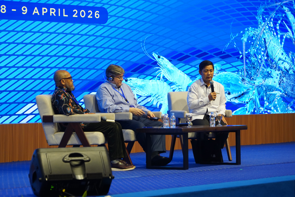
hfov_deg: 14.3
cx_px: 148
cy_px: 98
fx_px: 1180
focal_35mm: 144
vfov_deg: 9.5
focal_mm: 144
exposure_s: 1/125
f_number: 6.3
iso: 2500
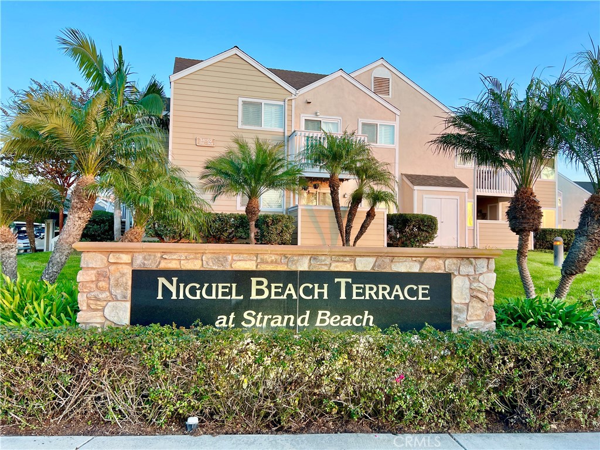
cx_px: 300
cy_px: 225
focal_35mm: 26
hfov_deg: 67.3
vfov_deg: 53.1
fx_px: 451
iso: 50
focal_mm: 5.7
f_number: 1.5
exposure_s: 1/121
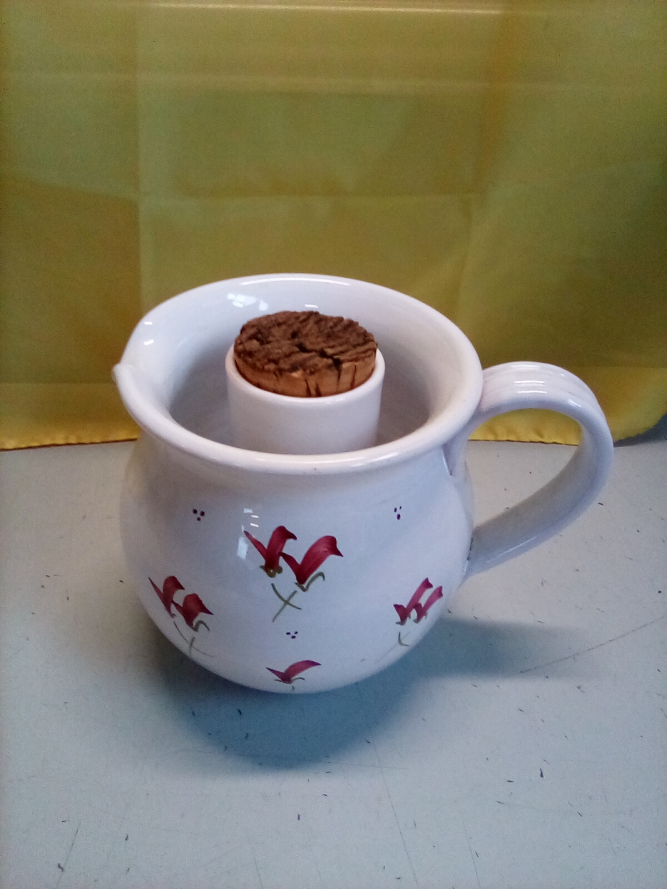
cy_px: 444
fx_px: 719
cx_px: 334
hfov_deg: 49.7
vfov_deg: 63.4
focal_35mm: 28
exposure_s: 1/33.3
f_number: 2.2
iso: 111
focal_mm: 2.27
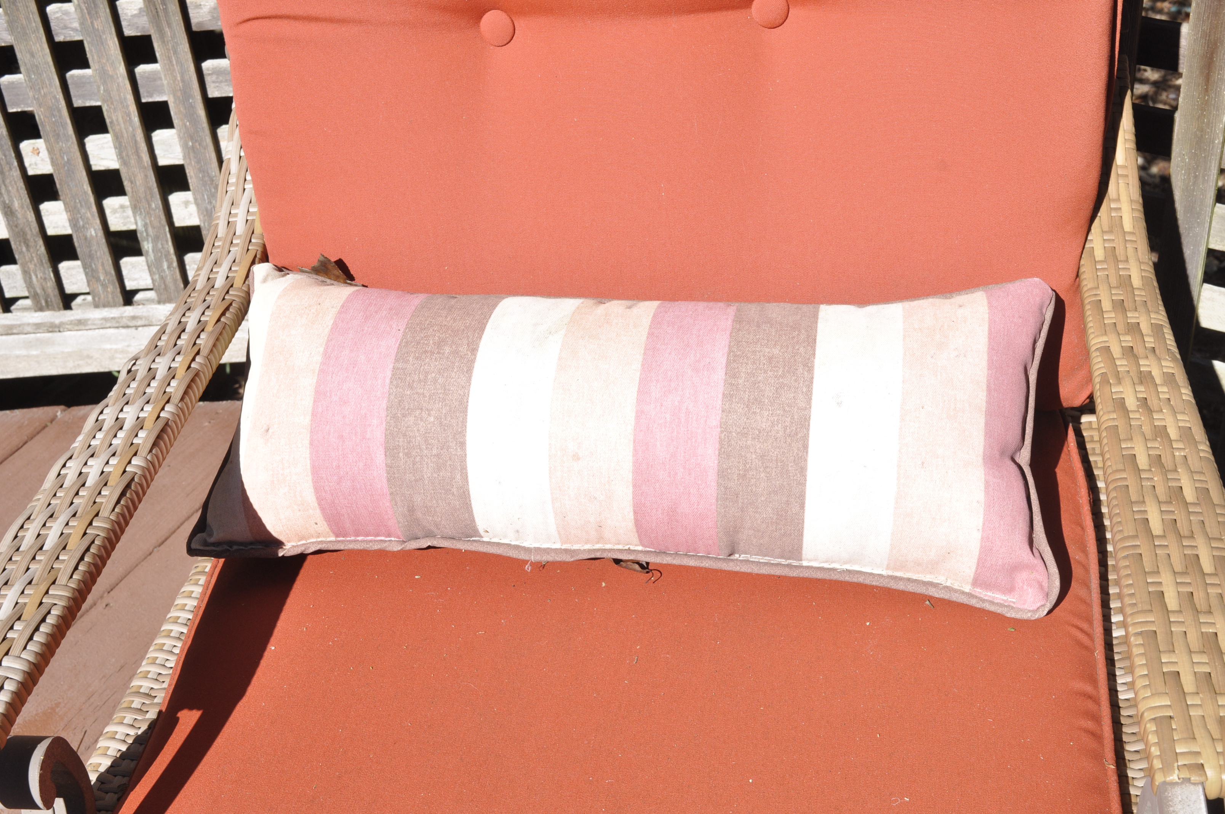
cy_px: 407
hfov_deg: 41.2
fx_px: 1631
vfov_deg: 28.0
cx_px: 612
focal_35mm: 48
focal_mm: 32
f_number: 13
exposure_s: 1/320
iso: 500
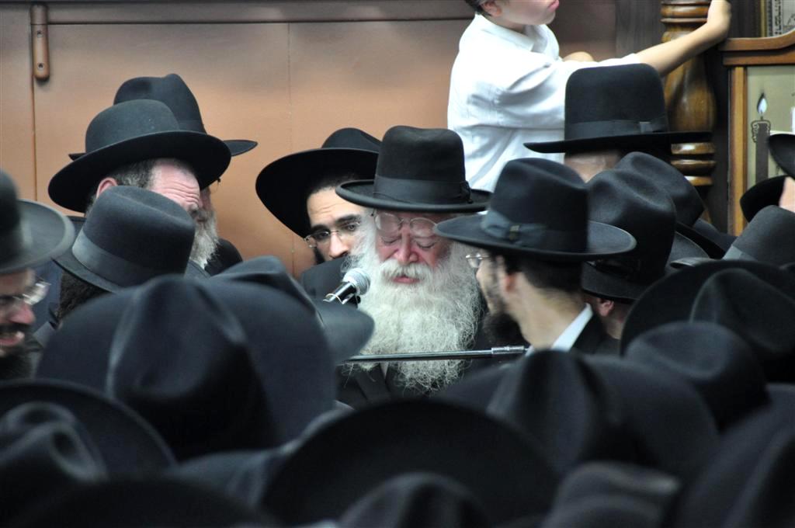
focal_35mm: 300
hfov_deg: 6.9
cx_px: 398
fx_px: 6617
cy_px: 264
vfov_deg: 4.6
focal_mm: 200
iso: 1600
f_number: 5.6
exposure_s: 1/25
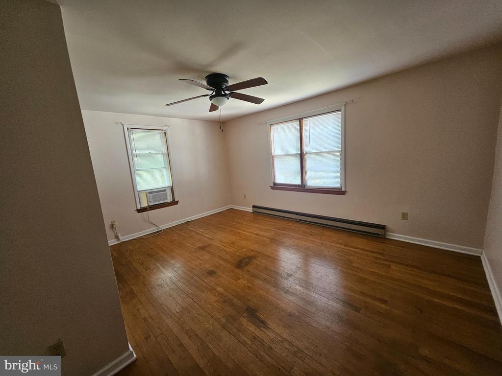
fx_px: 189
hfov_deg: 106.2
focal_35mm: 13
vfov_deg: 89.9
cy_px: 188
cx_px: 251
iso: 250
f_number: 2.2
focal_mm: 1.74
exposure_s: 1/60
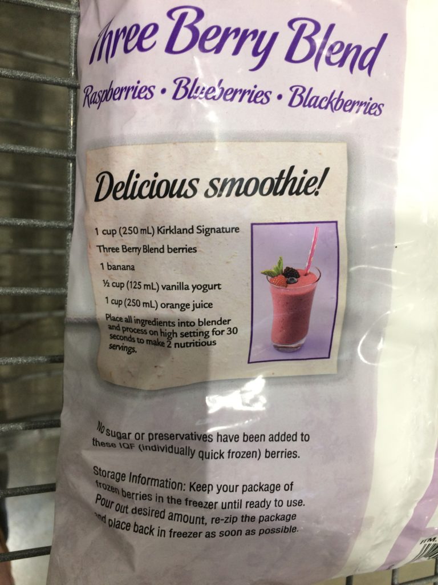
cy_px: 292
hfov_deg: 48.2
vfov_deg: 61.7
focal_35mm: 29
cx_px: 219
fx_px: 489
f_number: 2.2
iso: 80
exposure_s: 1/30
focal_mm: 4.15
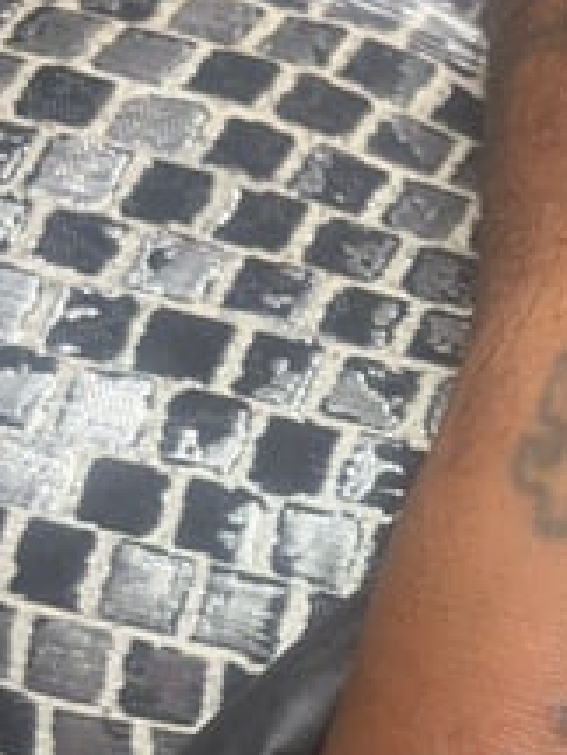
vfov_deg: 24.0
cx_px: 588
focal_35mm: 77
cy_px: 788
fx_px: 1682
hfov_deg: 18.6
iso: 200
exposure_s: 1/60
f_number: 1.6
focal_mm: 5.96
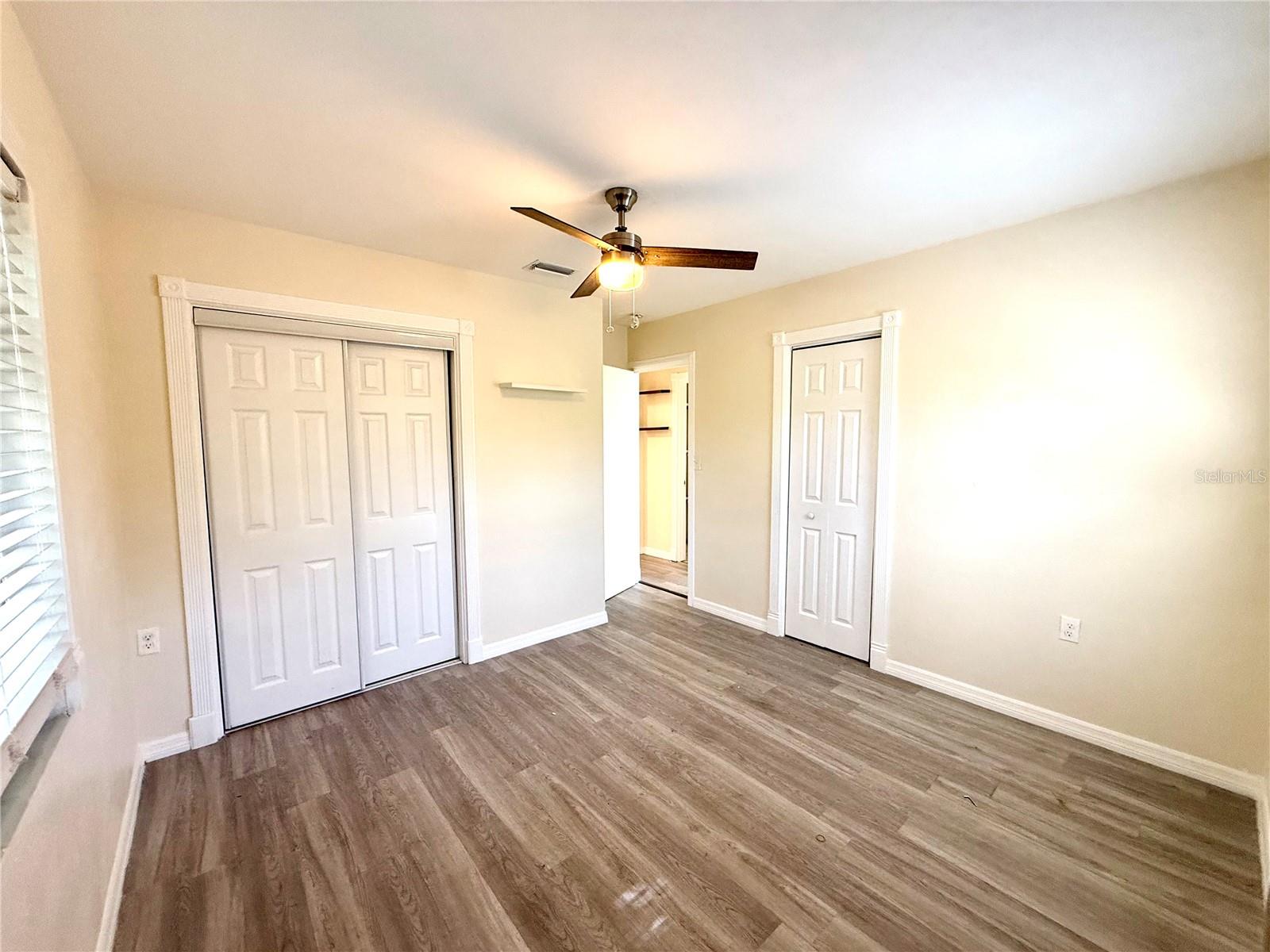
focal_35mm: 14
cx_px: 635
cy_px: 476
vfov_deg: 85.7
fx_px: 514
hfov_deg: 102.1
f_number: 2.2
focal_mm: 2.22
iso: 250
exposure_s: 1/99
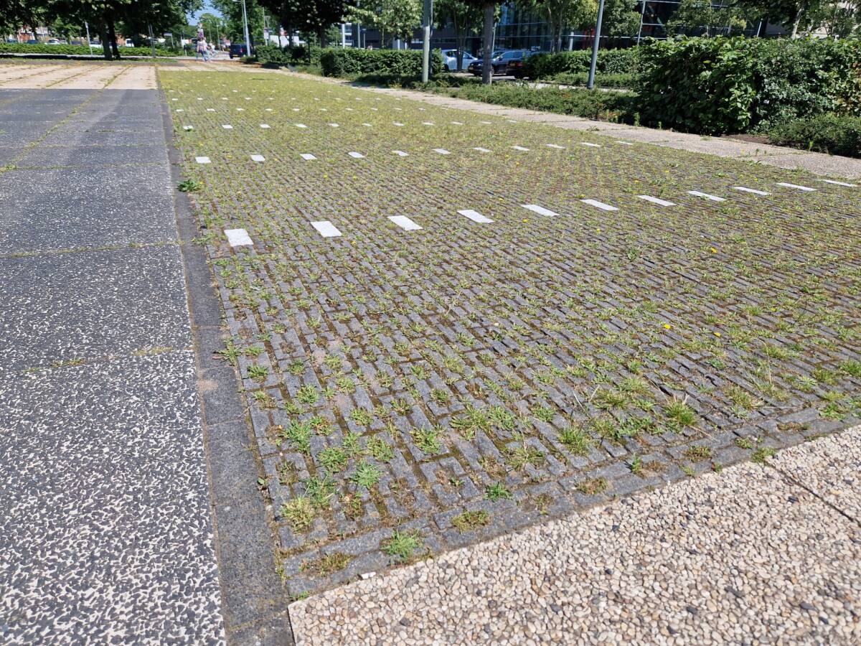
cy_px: 323
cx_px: 430
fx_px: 572
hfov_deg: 73.9
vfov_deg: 58.9
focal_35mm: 23
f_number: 1.8
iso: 50
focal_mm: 5.4
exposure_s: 1/1472
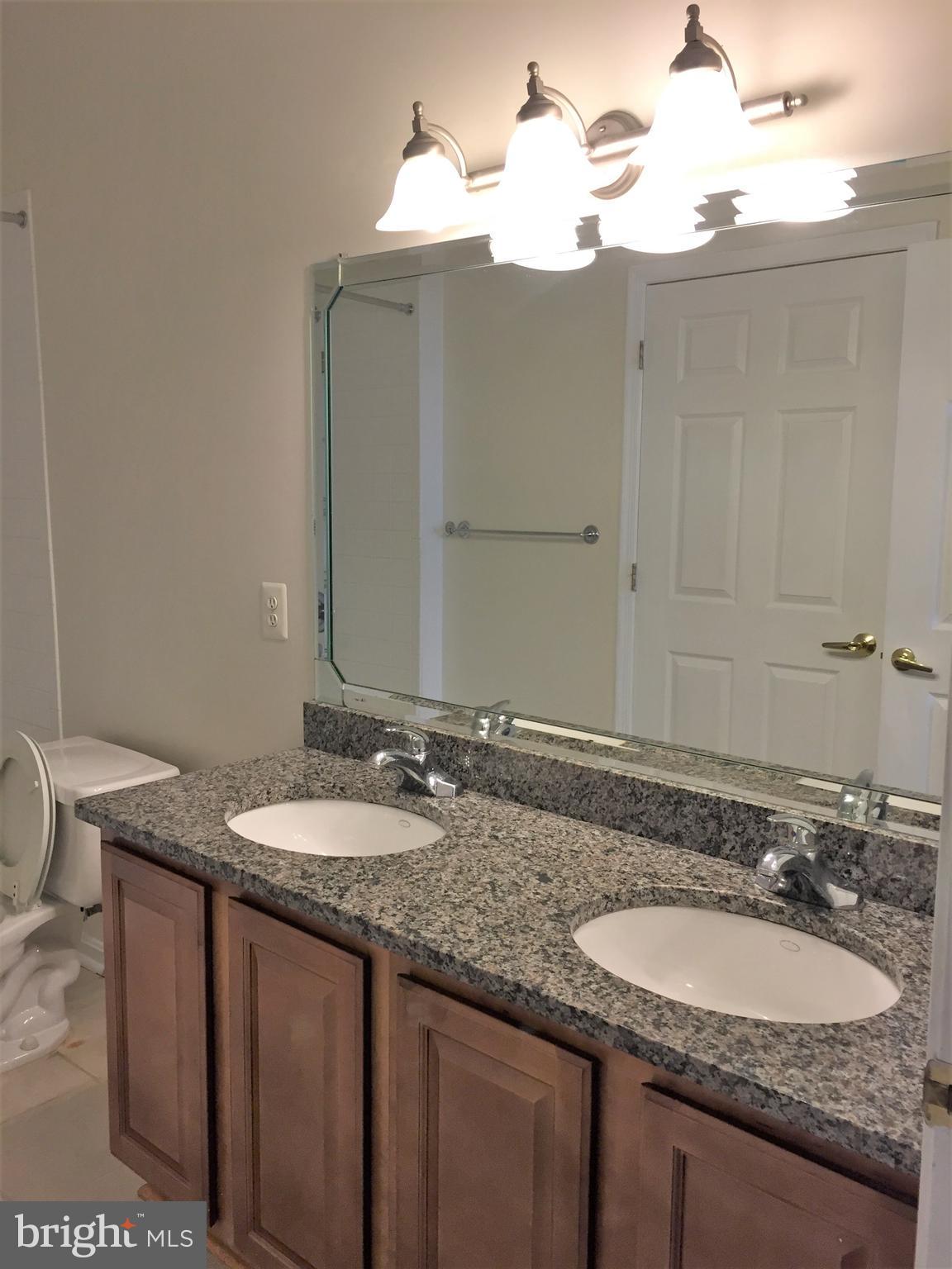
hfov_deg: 48.2
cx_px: 476
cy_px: 634
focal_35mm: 29
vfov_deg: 61.7
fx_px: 1063
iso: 40
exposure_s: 1/30
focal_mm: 4.15
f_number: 2.2
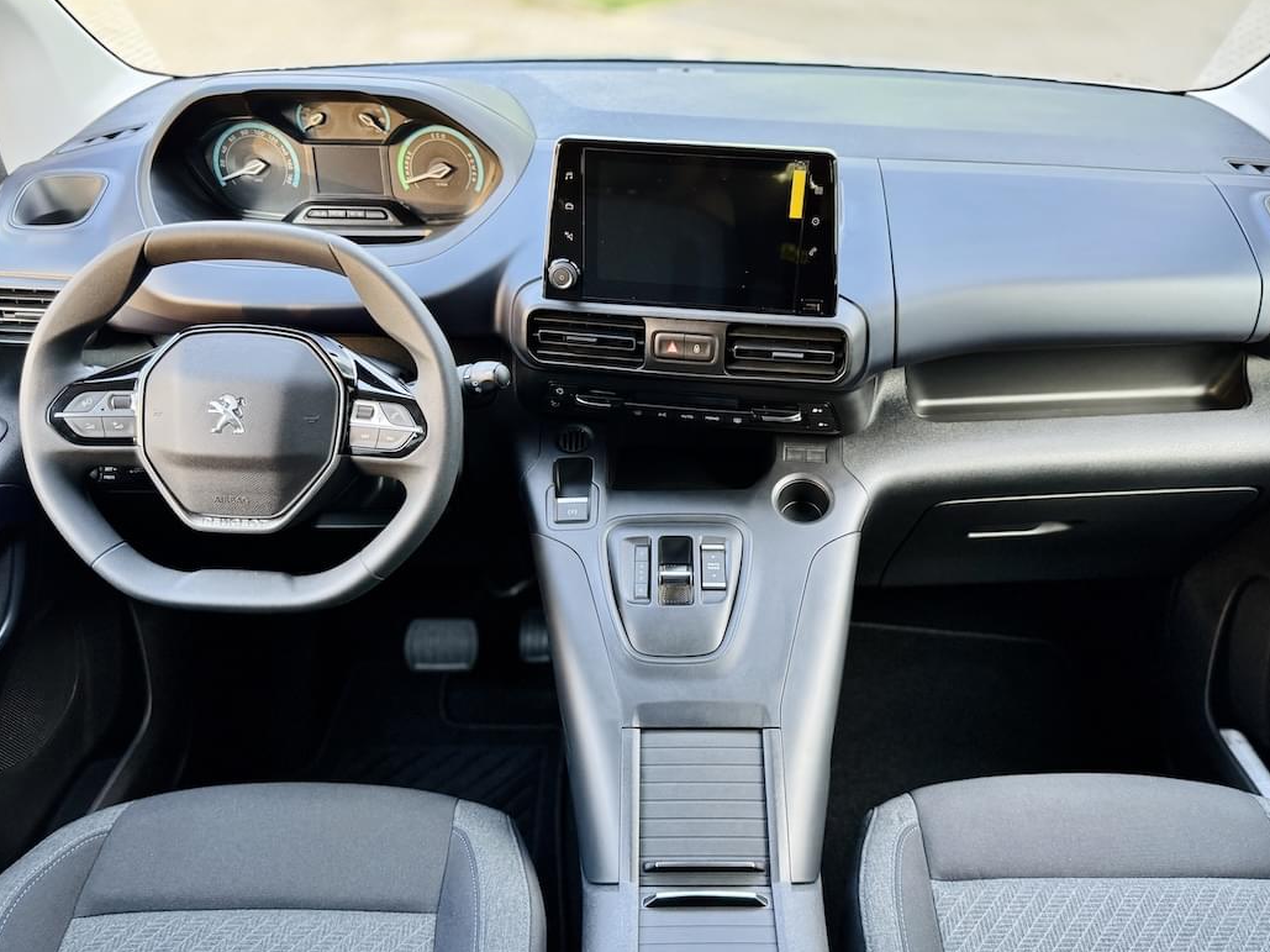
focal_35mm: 28
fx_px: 1027
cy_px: 484
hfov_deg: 63.4
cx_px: 676
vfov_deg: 49.7
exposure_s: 1/60
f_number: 1.78
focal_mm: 6.76
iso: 250
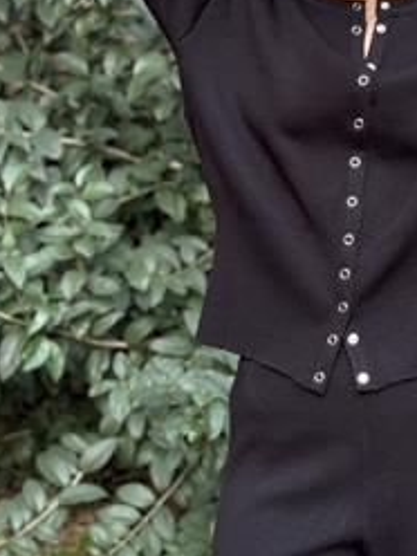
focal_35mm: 103
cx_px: 327
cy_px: 115
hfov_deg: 14.3
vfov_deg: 18.9
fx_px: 1654
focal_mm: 6.76
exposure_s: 1/228
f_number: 1.78
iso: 64
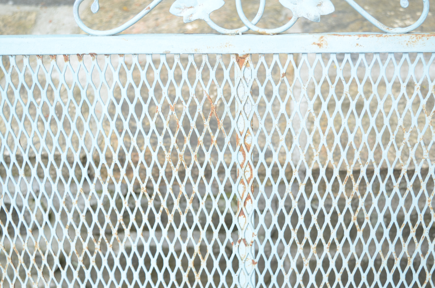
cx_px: 218
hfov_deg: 36.9
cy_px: 144
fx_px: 651
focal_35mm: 54
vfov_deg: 25.0
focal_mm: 36
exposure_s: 1/160
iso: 500
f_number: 5.6
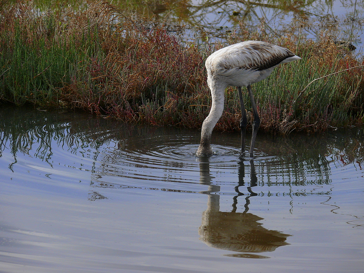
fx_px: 2976
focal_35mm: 283
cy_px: 136
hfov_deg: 7.0
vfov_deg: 5.3
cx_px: 182
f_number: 5
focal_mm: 59.7
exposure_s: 1/800
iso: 100
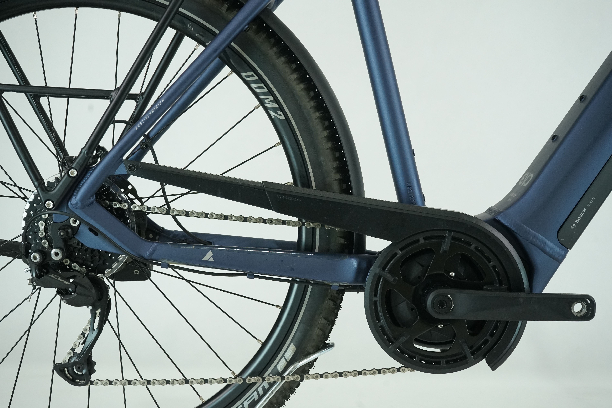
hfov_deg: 40.3
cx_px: 306
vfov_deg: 27.5
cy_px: 204
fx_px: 833
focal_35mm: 49
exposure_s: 1/200
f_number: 8
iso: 2500
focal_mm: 49
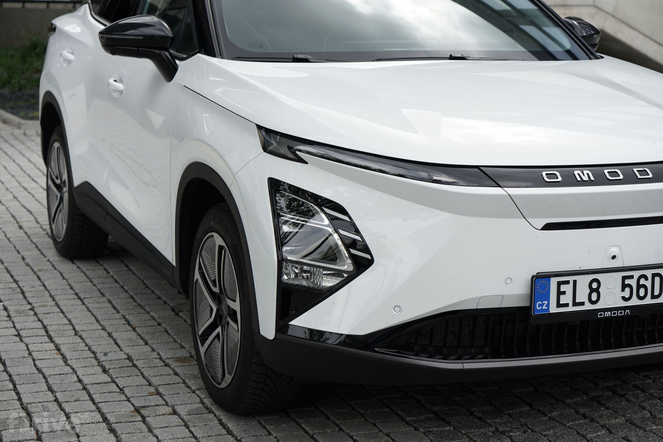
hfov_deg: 28.8
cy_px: 221
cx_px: 332
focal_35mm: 70
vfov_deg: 19.5
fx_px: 1289
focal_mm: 70
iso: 100
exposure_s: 1/200
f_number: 5.6
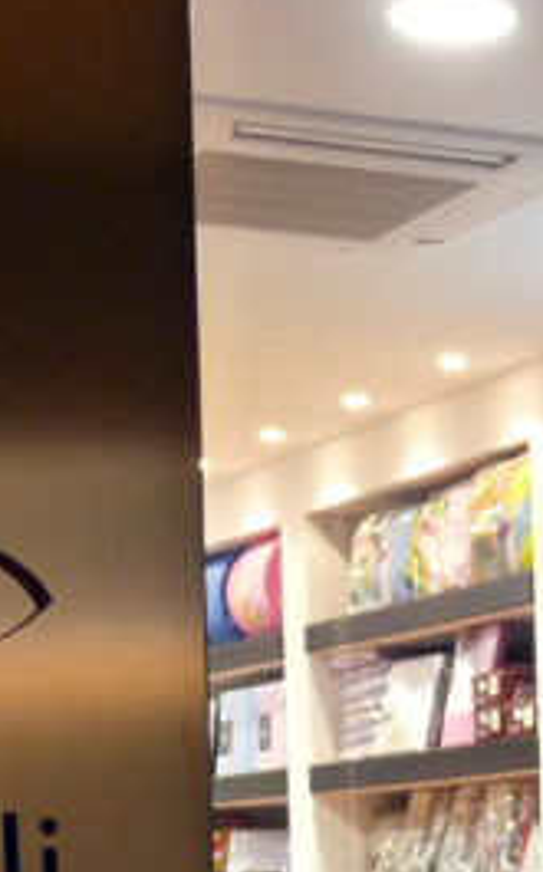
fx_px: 2825
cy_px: 962
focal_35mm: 119
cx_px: 819
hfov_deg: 10.6
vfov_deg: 17.0
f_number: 3
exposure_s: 1/15
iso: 400
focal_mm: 5.9
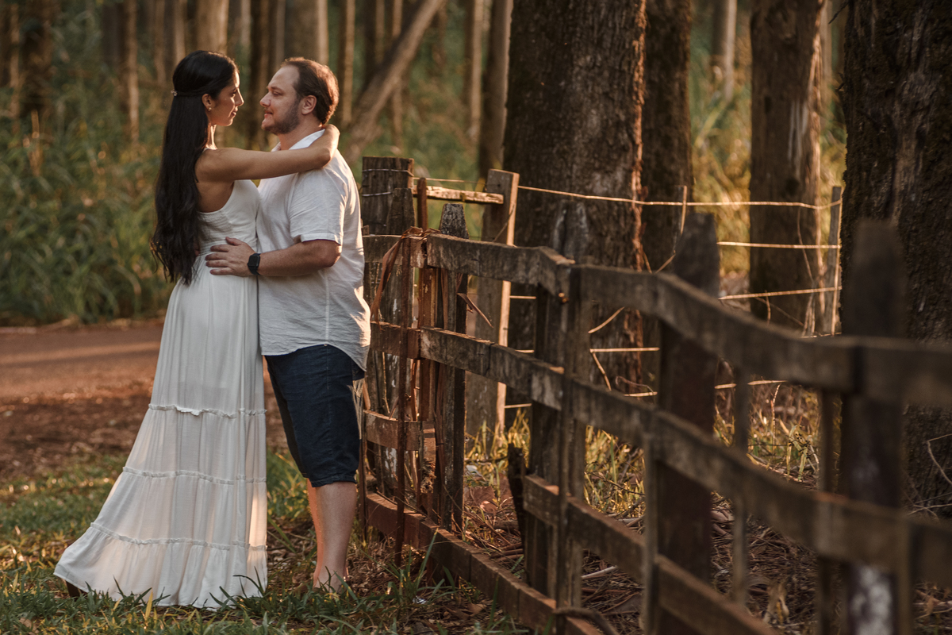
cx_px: 476
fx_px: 6346
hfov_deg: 8.6
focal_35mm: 240
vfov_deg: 5.7
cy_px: 318
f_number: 4.5
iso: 400
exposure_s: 1/160
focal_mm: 160
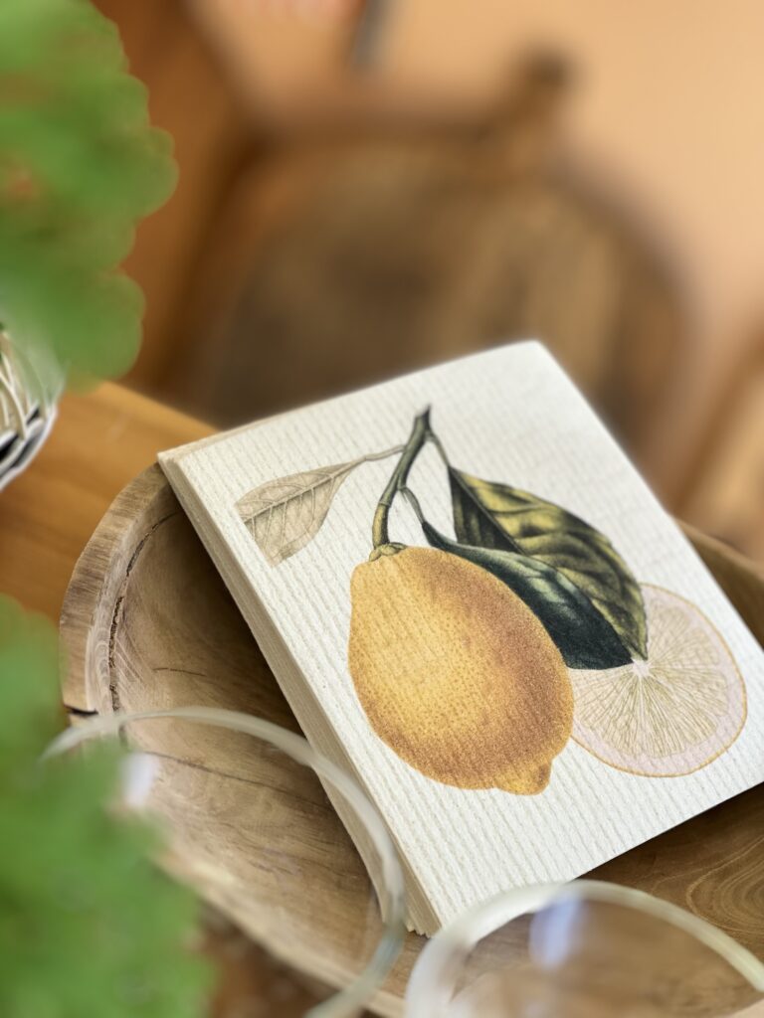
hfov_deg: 19.1
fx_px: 2266
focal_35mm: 77
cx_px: 382
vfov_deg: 25.3
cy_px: 509
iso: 25
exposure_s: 1/100
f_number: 2.8
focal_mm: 9
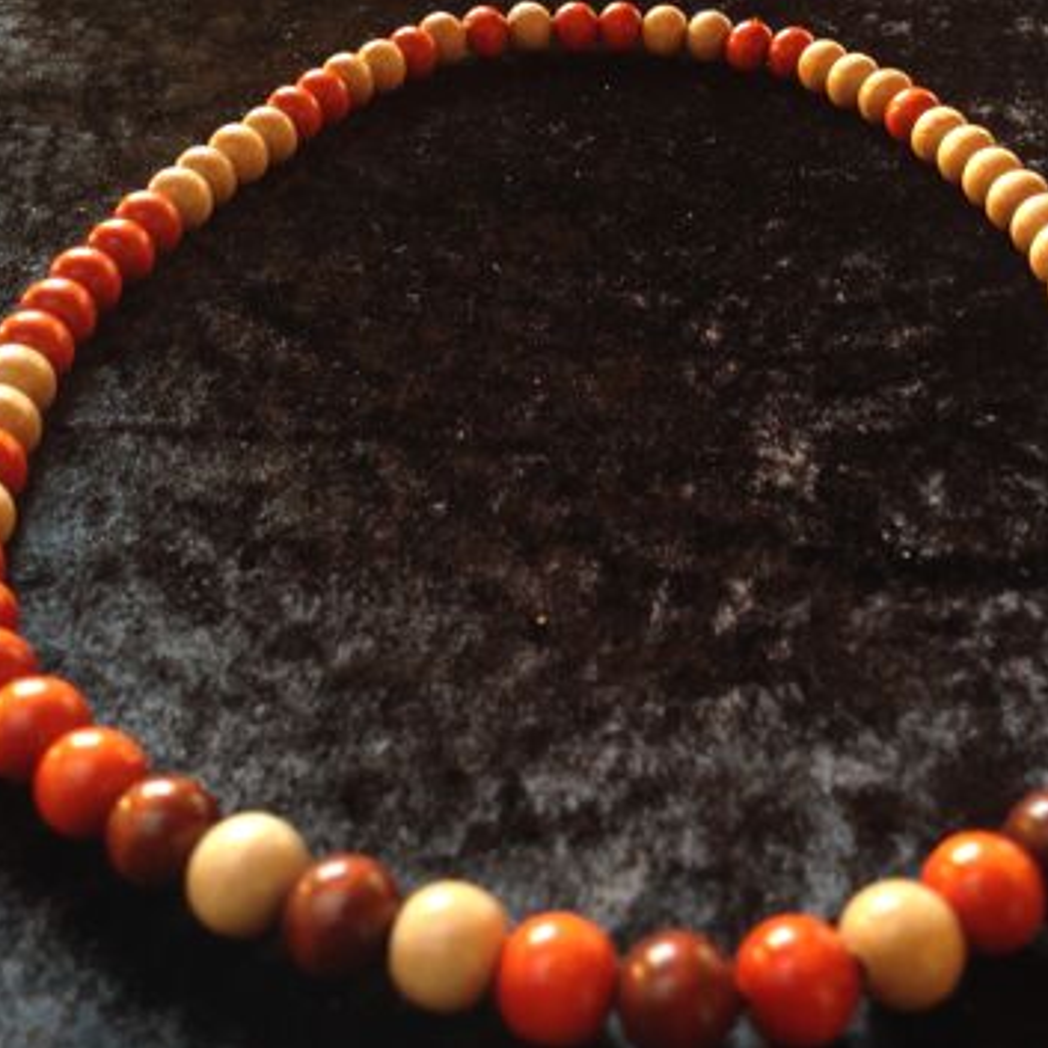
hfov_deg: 39.9
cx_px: 597
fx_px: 1439
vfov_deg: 40.0
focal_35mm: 42
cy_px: 527
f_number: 2.4
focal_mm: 4.28
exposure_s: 1/15
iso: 80
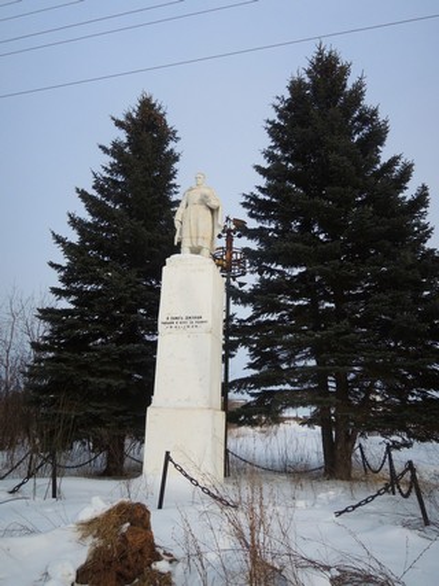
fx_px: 406
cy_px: 293
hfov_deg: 56.8
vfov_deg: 71.6
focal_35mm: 24
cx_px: 220
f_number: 3.2
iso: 100
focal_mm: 4.3
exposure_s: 1/1600
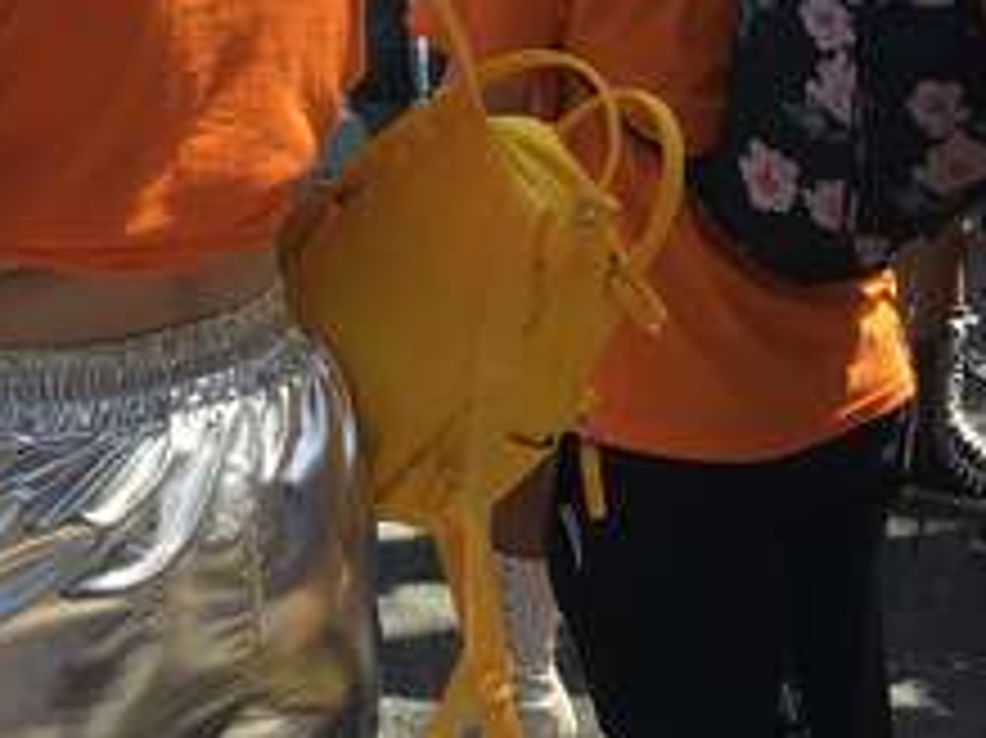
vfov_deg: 13.4
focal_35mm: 106
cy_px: -270
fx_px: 3018
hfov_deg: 17.6
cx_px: -234
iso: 25
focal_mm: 4.15
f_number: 2.2
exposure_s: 1/425
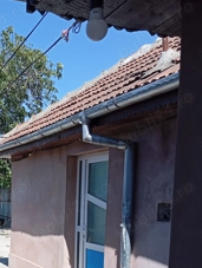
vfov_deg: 36.9
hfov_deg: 28.9
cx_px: 31
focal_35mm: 49
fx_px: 380
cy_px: 229
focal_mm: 4.22
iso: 112
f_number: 1.8
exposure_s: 1/543
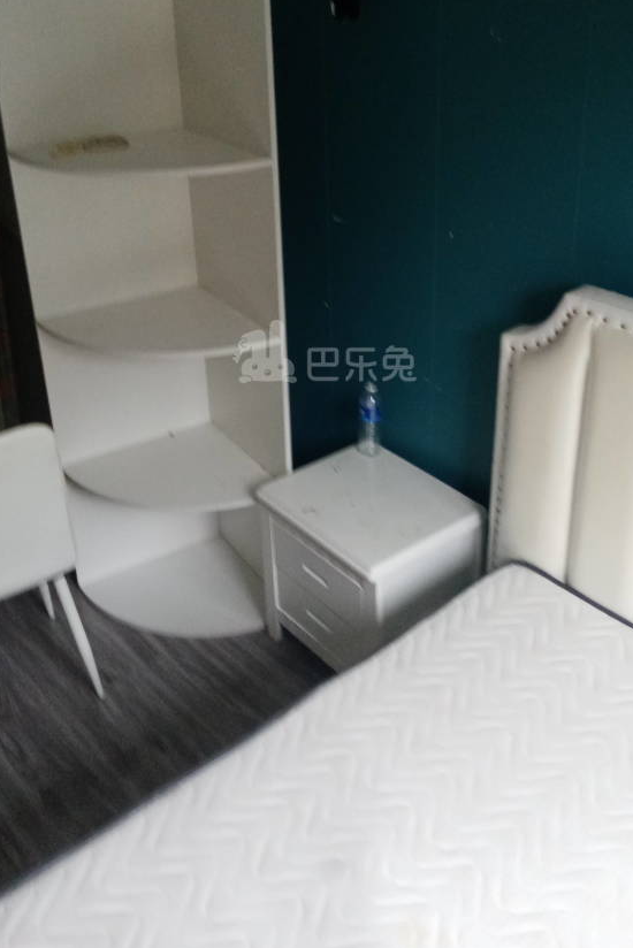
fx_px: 922
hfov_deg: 37.9
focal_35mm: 35
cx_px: 325
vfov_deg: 53.8
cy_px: 353
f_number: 1.8
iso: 432
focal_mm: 3.62
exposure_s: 1/25
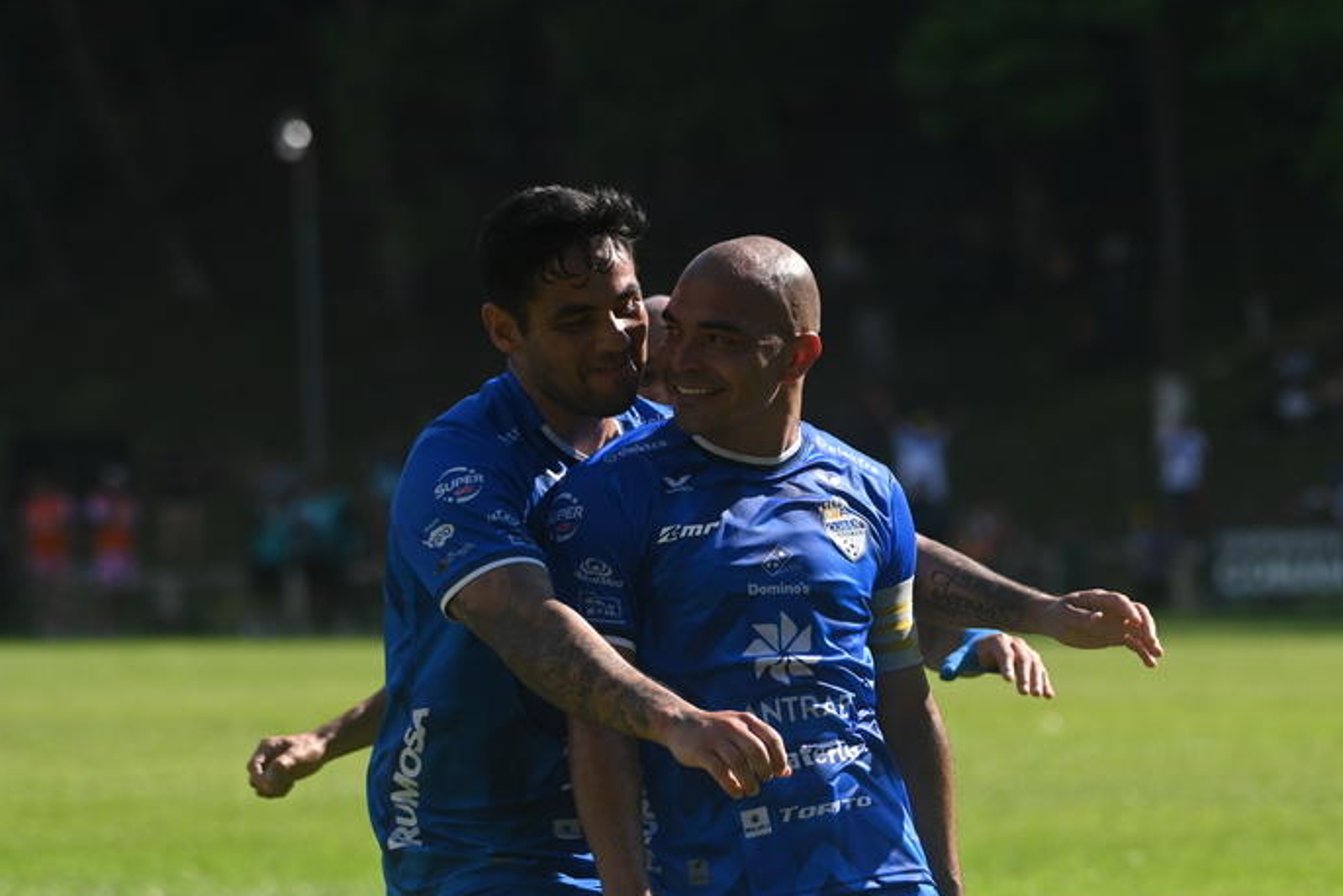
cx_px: 820
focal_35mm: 274
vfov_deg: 5.0
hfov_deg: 7.5
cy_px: 590
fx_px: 10226
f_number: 5.6
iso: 800
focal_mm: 200
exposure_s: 1/3200
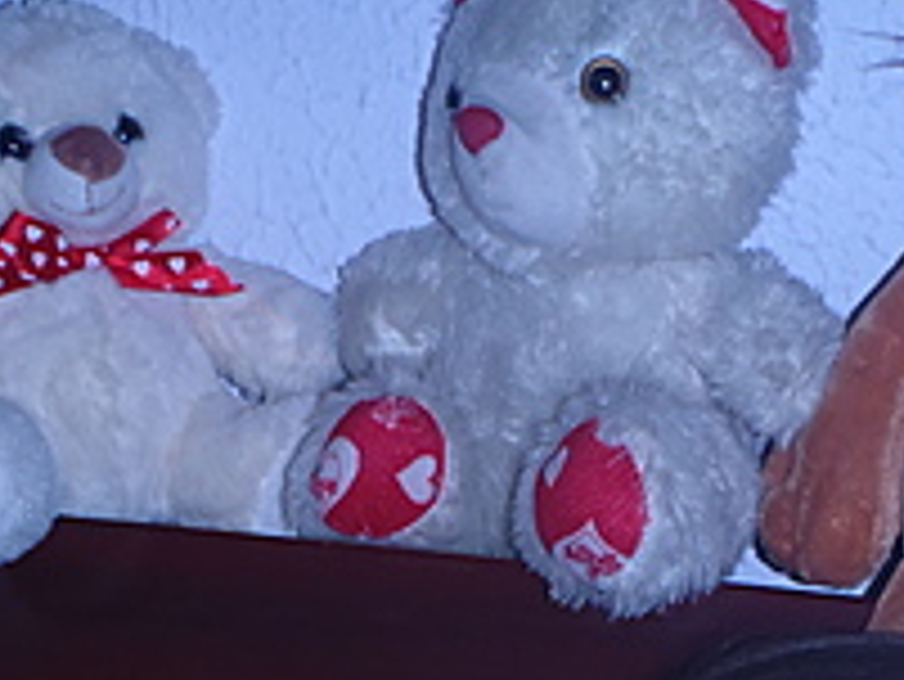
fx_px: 2326
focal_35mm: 89
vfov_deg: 15.3
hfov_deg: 21.9
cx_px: 598
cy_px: 1045
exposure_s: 1/30
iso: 100
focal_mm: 5
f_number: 3.9
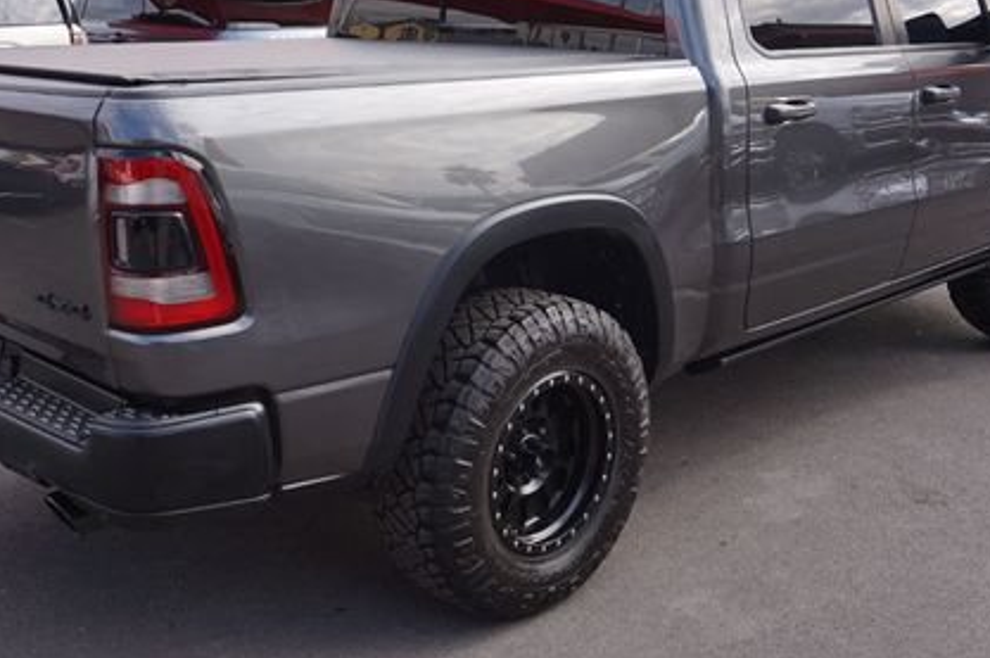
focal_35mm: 44
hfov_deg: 44.7
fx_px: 1202
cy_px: 221
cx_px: 453
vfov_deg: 30.4
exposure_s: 1/200
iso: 100
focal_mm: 19
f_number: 5.6
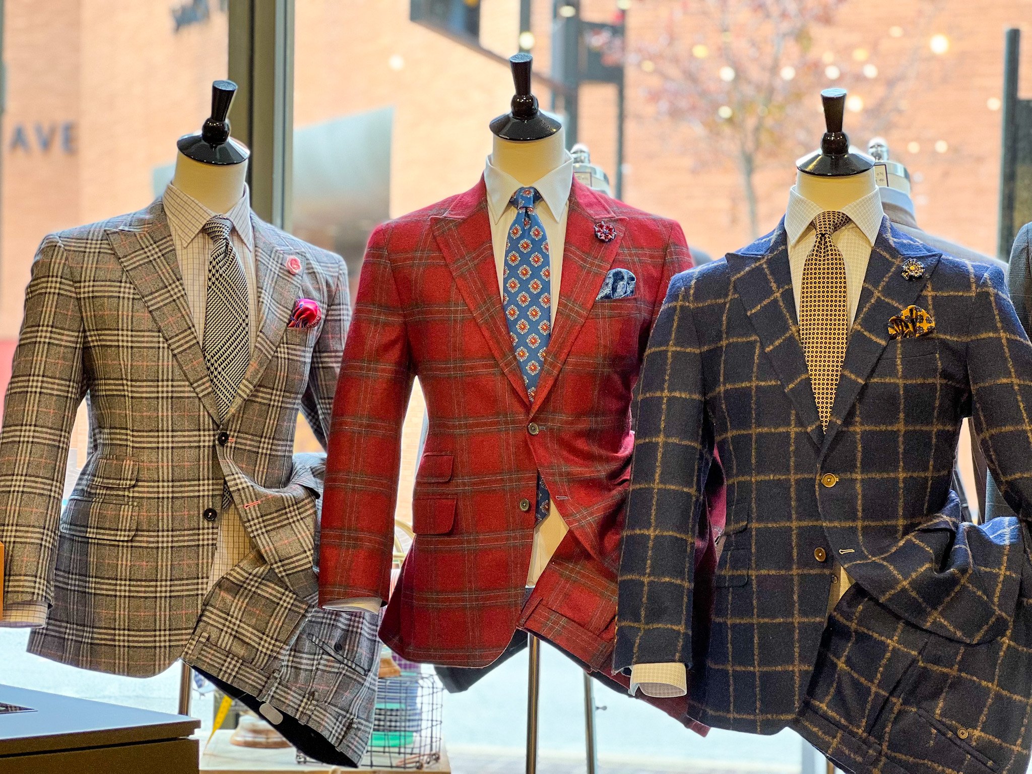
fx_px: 2296
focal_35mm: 77
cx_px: 516
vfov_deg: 19.1
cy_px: 387
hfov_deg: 25.3
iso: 200
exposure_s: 1/120
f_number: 2.8
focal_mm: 9
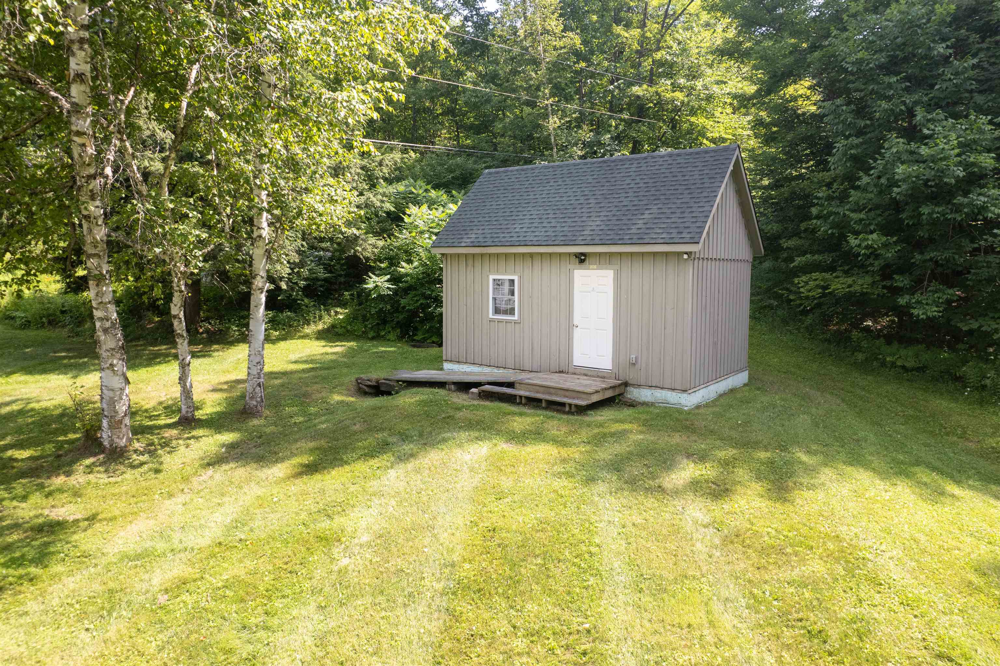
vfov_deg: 57.2
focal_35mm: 22
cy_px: 333
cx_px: 500
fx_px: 611
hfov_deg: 78.6
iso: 110
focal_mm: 8.38
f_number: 2.8
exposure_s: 1/60
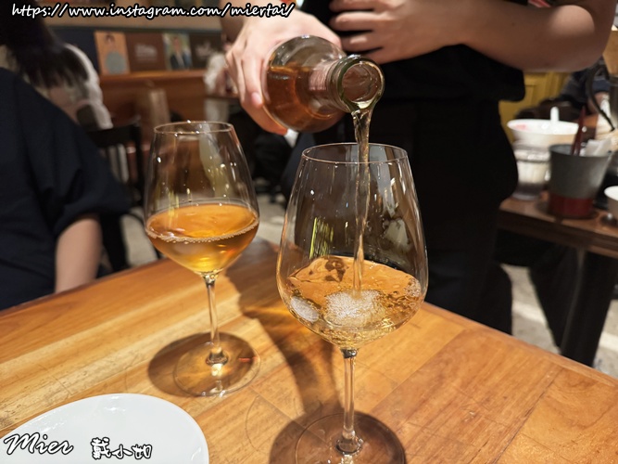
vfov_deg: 56.8
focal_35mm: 24
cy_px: 232
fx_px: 428
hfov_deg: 71.6
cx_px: 309
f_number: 1.78
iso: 1000
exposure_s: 1/40
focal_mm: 6.76
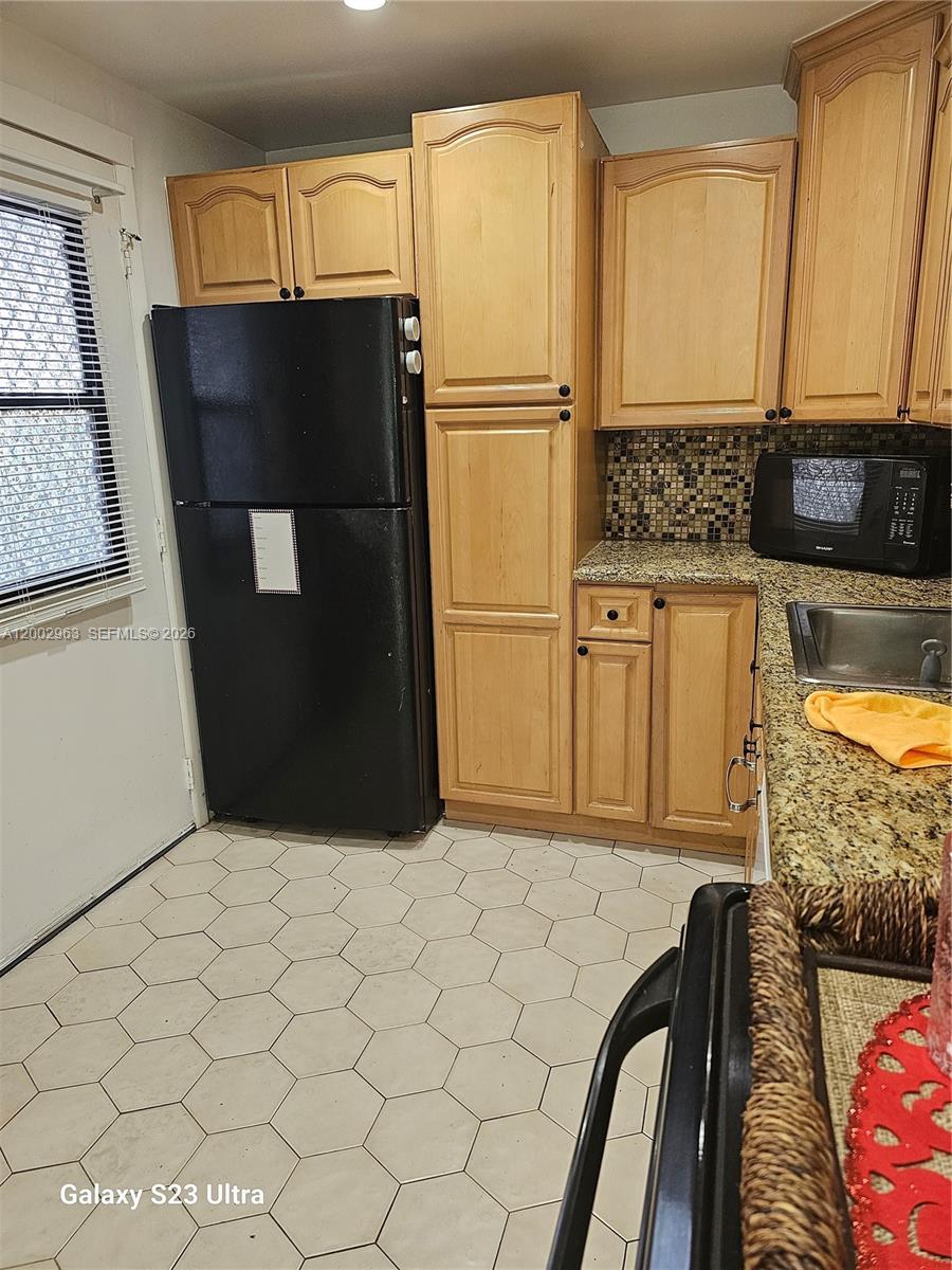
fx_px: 843
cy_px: 635
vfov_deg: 73.9
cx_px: 476
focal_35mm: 23
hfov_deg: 58.9
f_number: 1.7
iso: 320
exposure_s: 1/120
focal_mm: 6.3
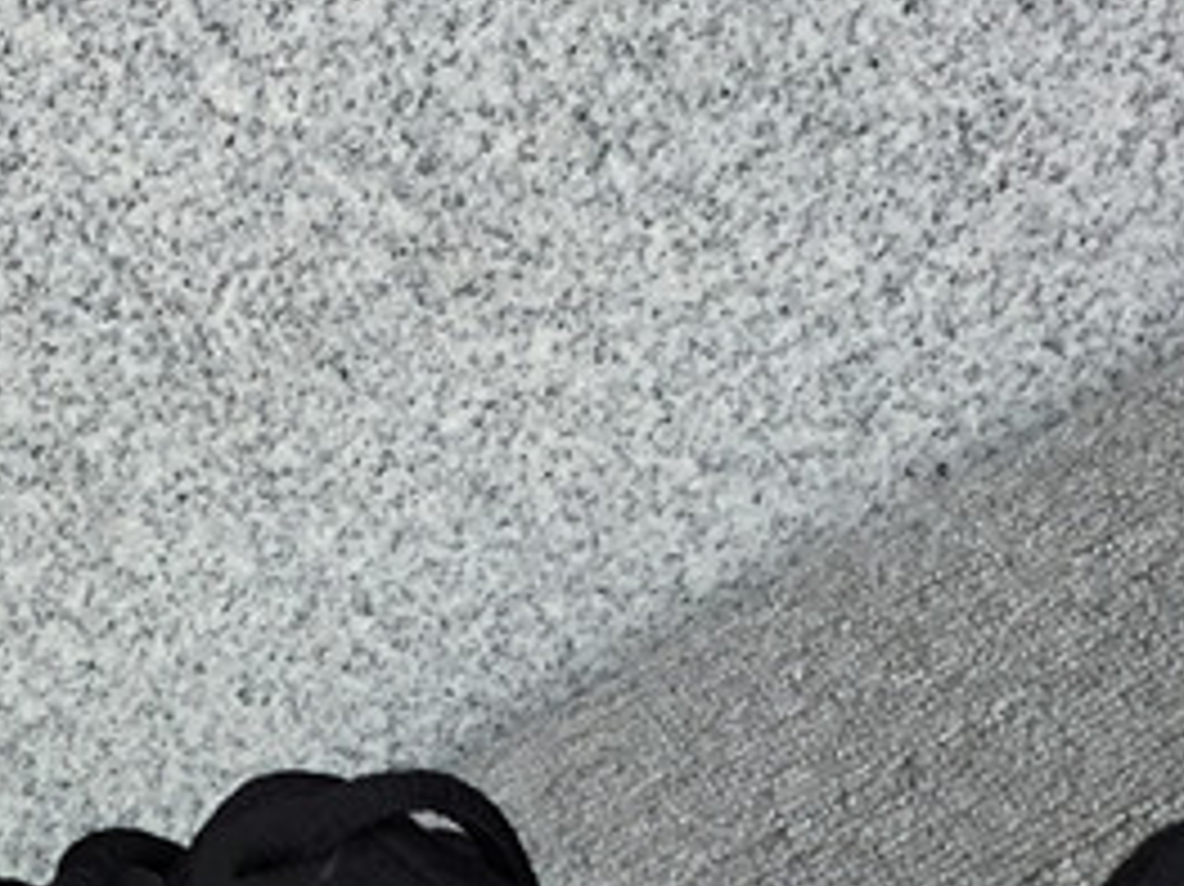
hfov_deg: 18.0
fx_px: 3624
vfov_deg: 13.4
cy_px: 1208
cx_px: -86
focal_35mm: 106
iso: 25
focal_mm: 3.3
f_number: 2.4
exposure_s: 1/365
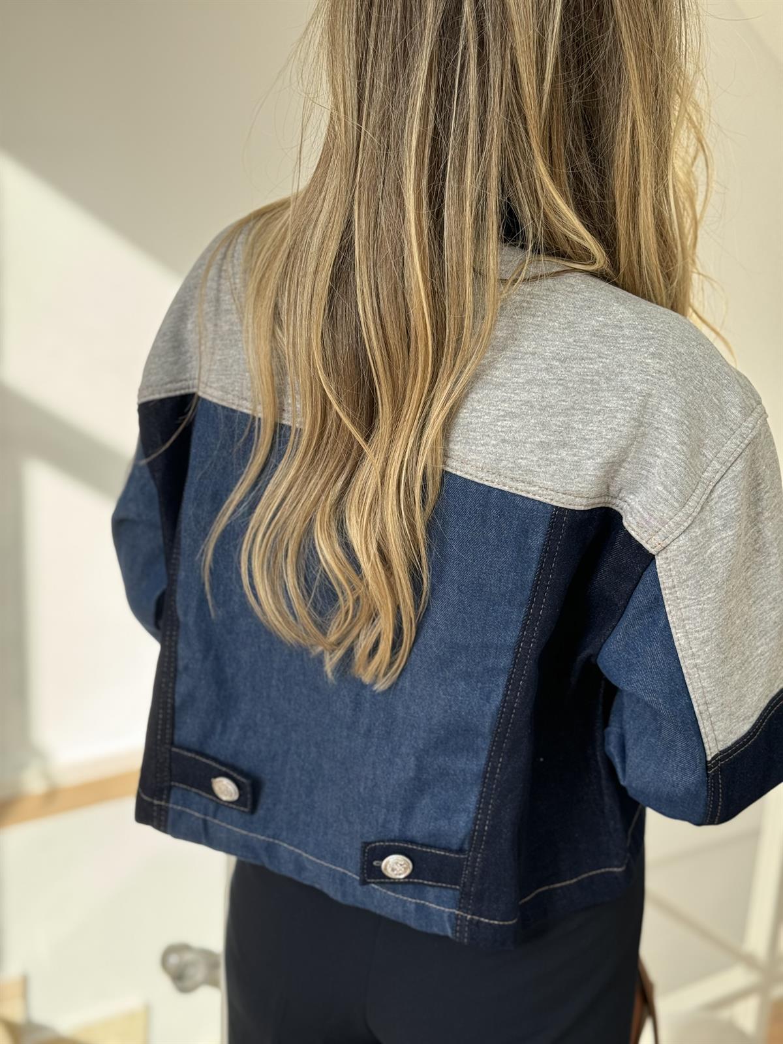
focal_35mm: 48
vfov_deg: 39.7
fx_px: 1448
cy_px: 522
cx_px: 392
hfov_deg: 30.3
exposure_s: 1/297
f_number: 1.78
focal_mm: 6.76
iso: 64
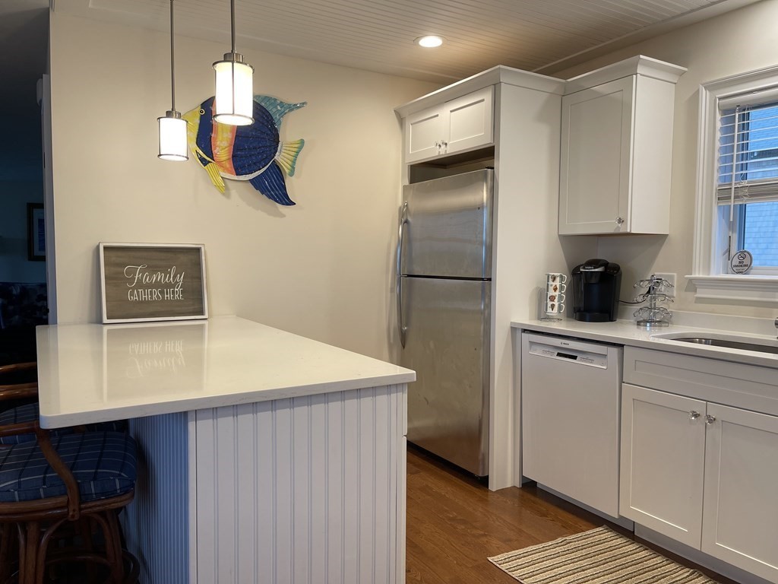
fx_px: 584
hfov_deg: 67.3
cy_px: 292
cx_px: 389
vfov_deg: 53.1
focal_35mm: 26
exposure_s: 1/60
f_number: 1.6
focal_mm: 5.1
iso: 64
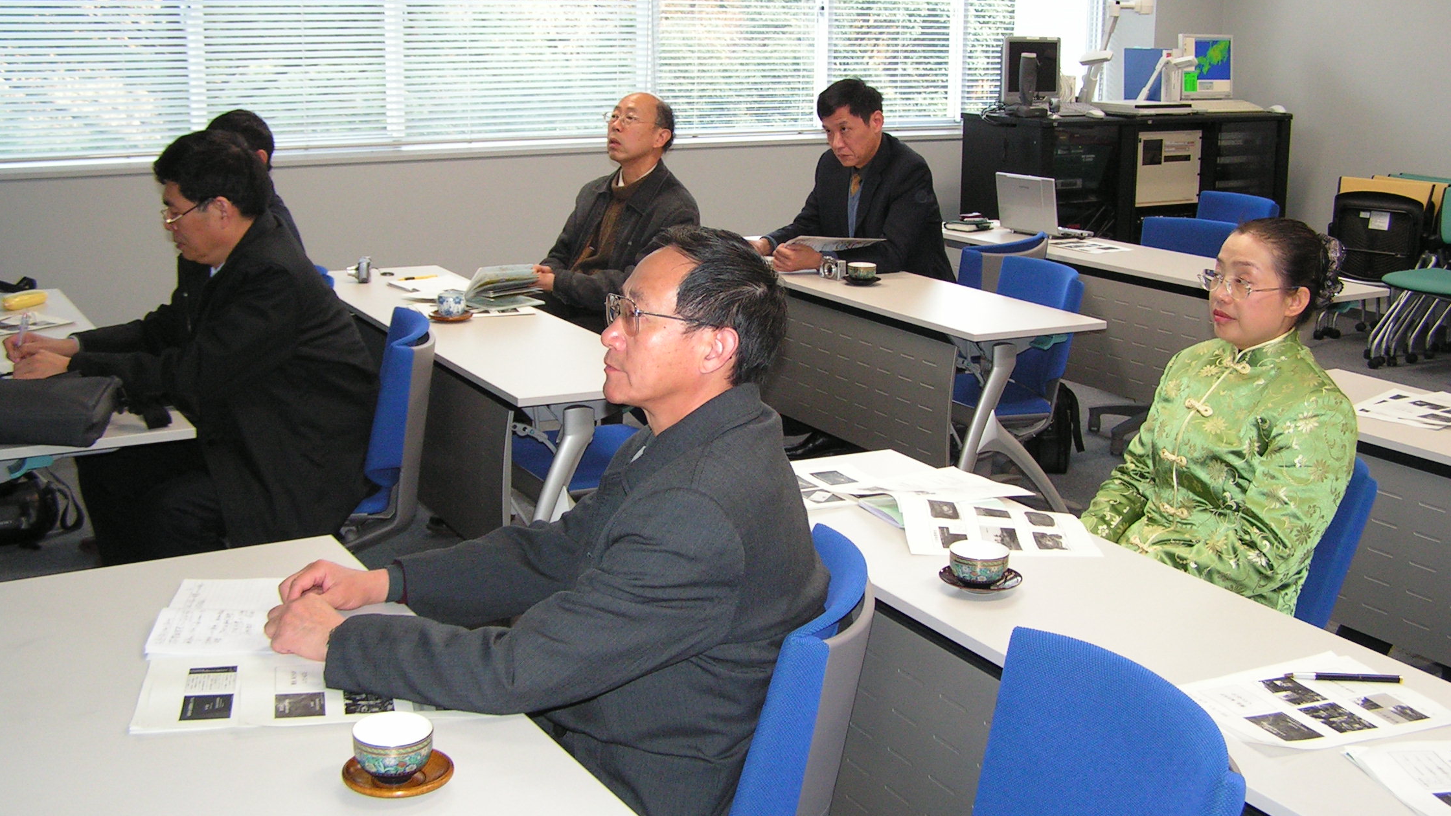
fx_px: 1616
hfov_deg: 48.4
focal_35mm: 42
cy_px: 321
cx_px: 732
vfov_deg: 28.3
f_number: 2.8
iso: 100
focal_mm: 6.3
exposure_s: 1/50
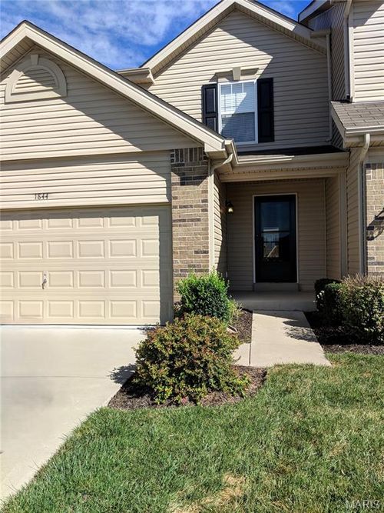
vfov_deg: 65.3
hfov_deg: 51.3
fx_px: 399
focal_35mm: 27
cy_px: 256
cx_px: 192
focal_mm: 4.44
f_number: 1.8
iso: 53
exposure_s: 1/2924
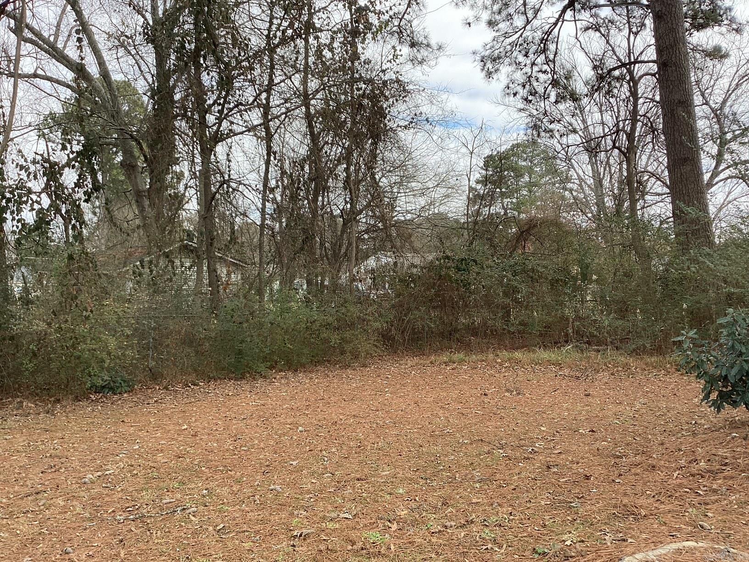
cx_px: 374
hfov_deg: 58.4
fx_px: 671
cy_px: 281
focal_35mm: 31
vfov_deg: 45.4
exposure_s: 1/252
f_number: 2.4
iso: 25
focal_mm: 3.3
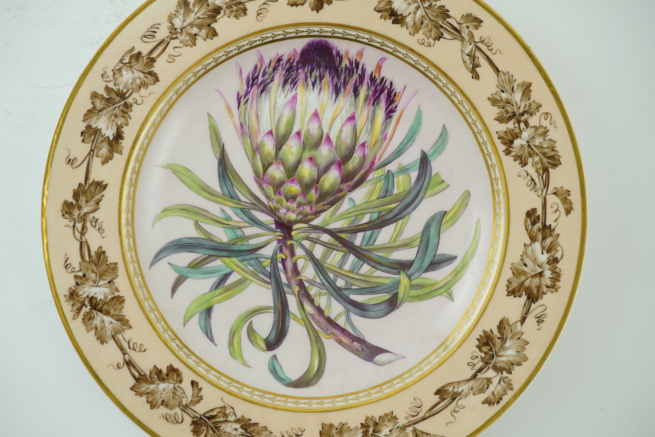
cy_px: 218
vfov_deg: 29.9
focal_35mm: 45
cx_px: 328
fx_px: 819
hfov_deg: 43.6
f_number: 8
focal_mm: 30
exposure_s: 1/40
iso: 250
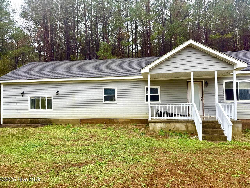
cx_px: 125
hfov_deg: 71.6
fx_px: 173
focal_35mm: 24
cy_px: 94
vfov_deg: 56.8
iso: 80
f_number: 1.78
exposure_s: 1/419
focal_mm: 6.76
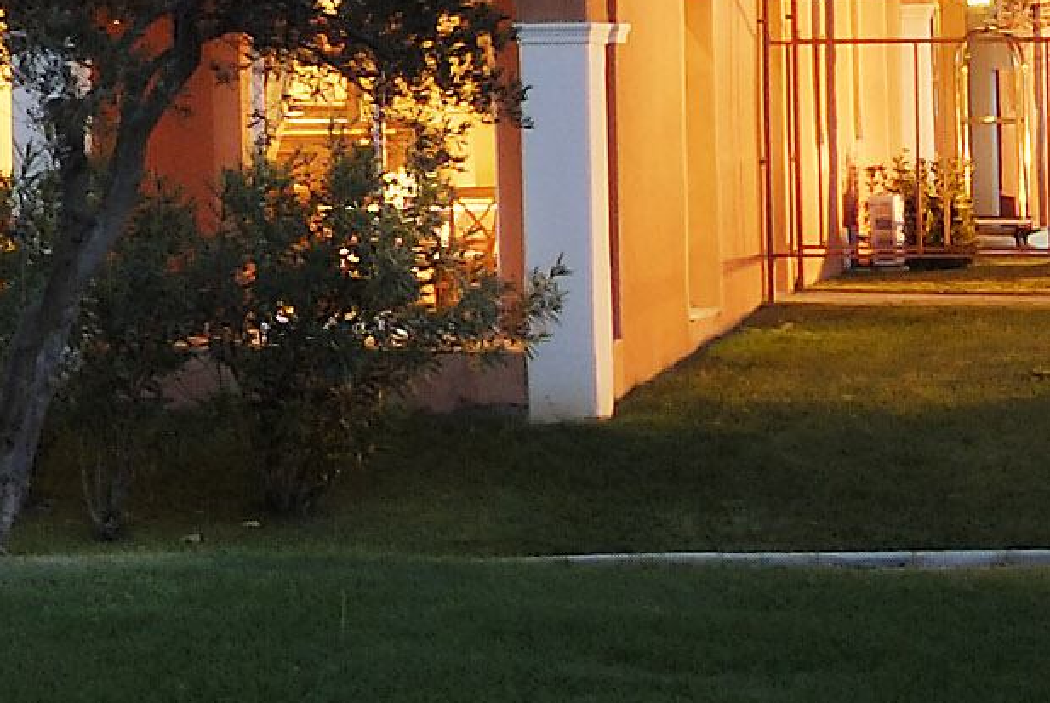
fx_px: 7976
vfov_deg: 5.0
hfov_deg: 7.0
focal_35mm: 273
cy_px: -592
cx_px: -1581
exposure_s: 2.5
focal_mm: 29
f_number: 8
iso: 100
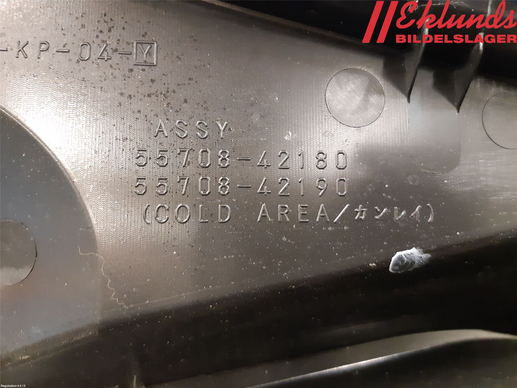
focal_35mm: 26
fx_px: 388
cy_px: 194
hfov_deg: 67.3
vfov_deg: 53.1
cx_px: 258
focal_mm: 3.93
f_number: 1.7
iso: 400
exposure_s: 1/25
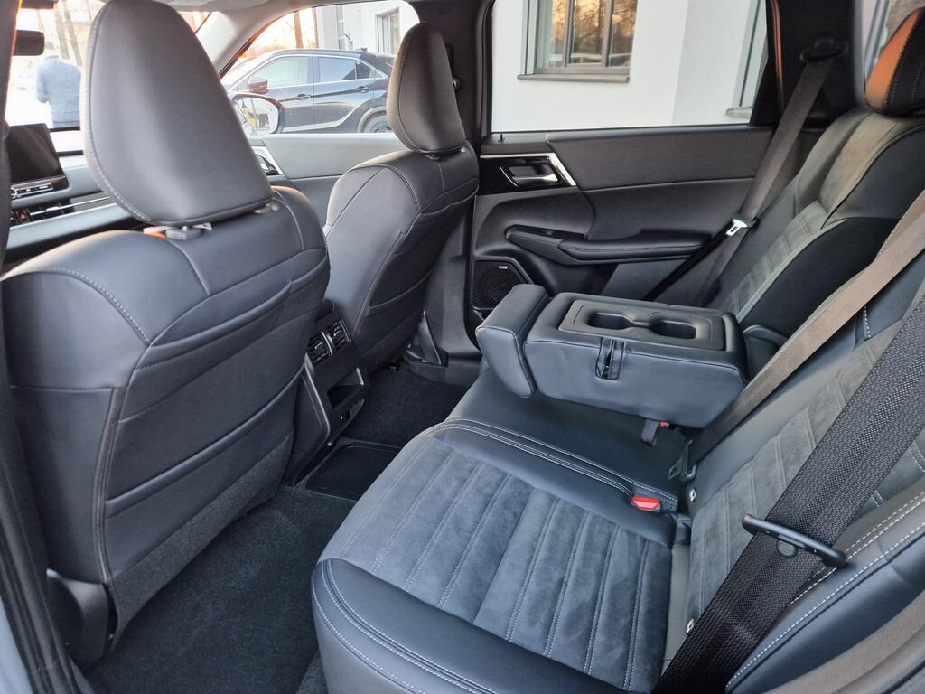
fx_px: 615
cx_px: 462
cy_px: 347
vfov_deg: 58.9
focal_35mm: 23
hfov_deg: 73.9
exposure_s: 1/50
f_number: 1.8
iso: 640
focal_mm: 5.4
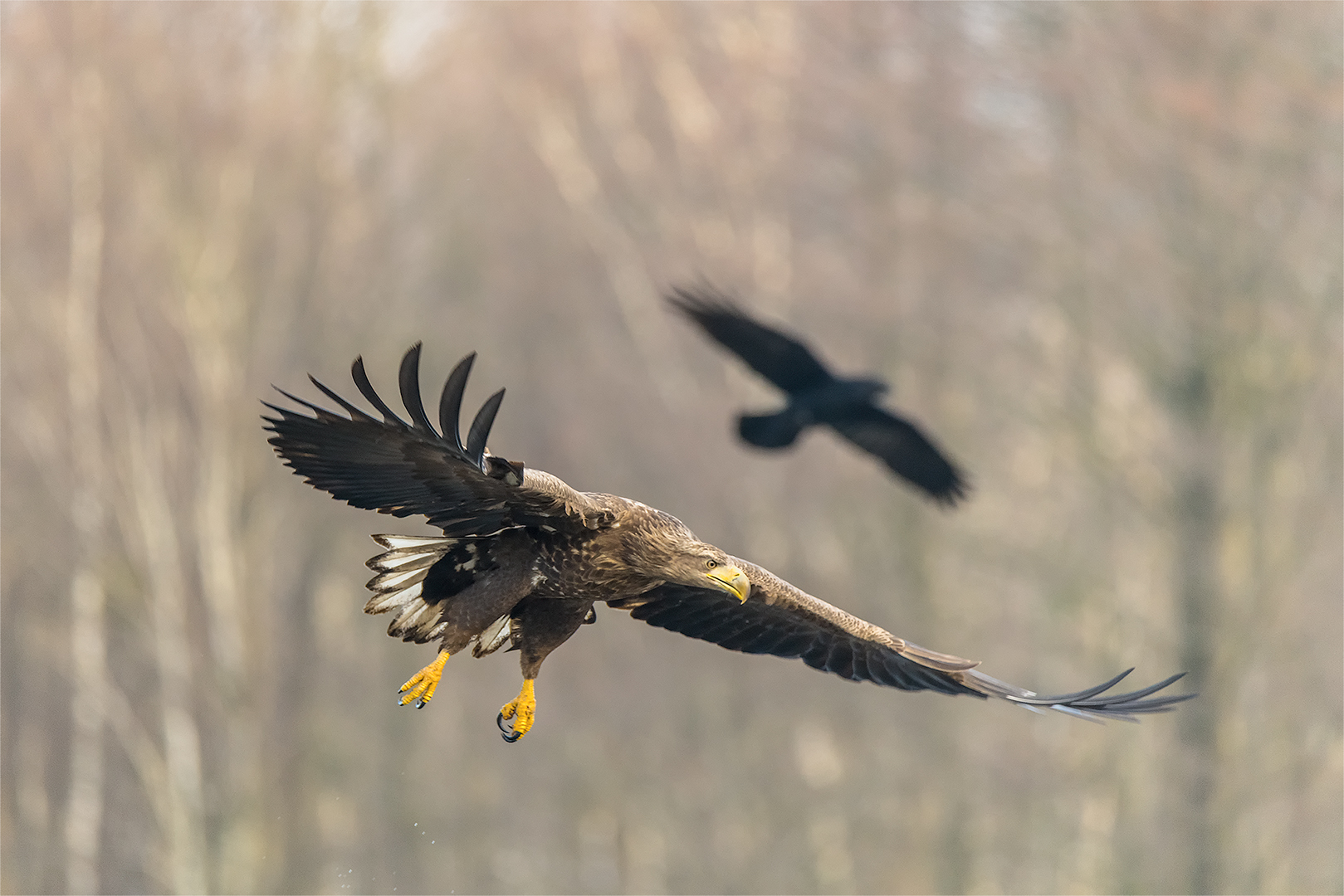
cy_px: 448
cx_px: 672
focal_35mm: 500
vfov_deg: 2.8
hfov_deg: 4.1
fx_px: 18669
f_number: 6.3
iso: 1600
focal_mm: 500
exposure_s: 1/1000
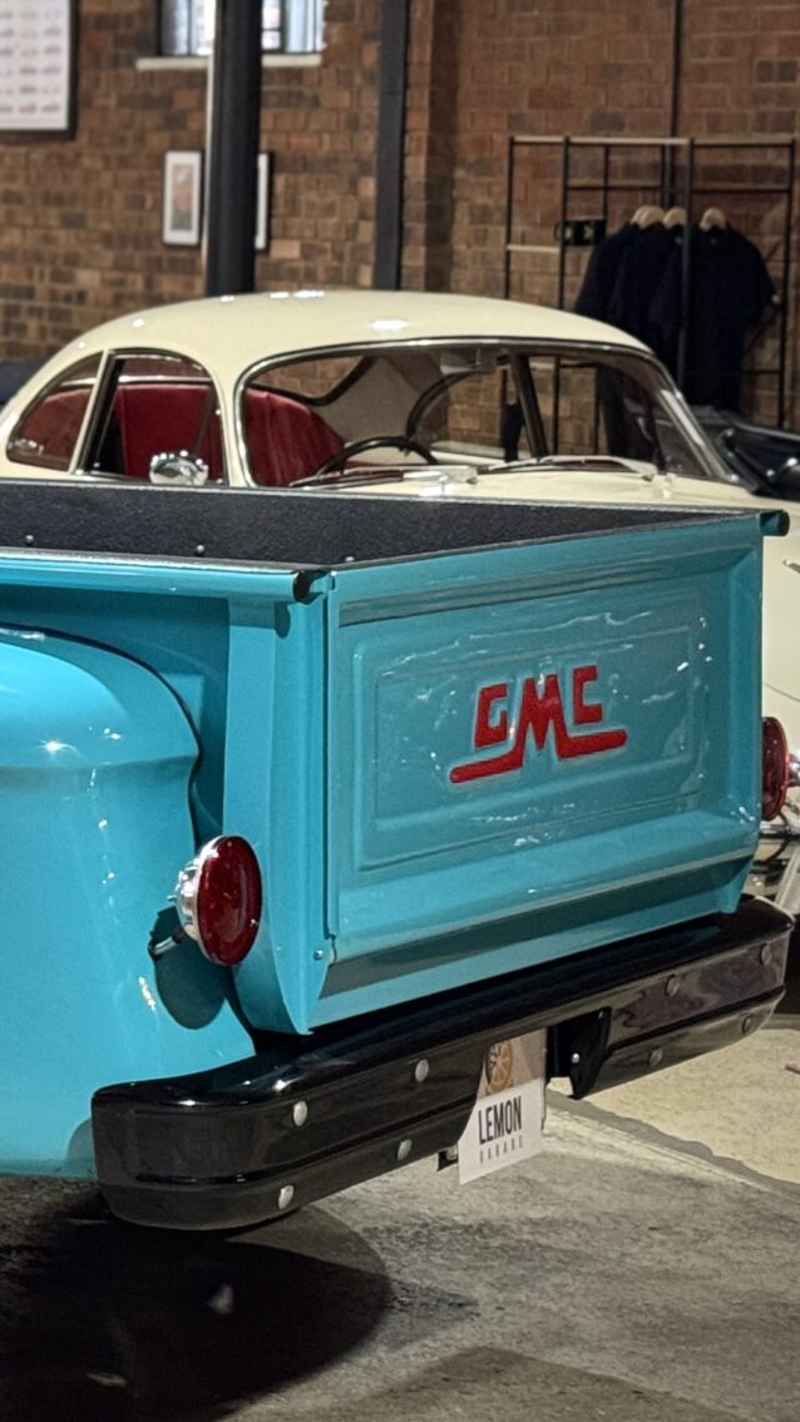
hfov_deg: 9.7
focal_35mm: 118
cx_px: -665
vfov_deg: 18.1
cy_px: 367
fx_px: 4452
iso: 250
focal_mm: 6.76
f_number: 1.78
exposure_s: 1/33
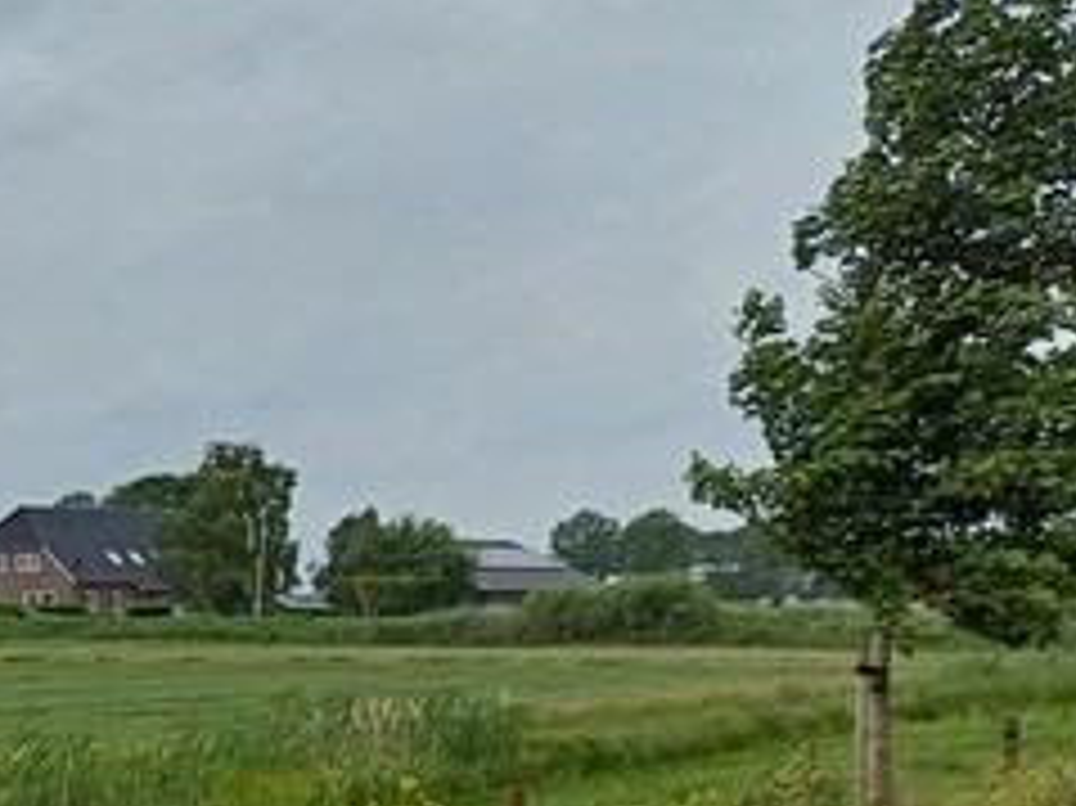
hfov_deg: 15.0
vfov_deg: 13.6
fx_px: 3324
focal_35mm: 107
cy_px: 842
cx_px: -1062
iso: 50
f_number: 1.8
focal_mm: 4.65
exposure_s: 1/756
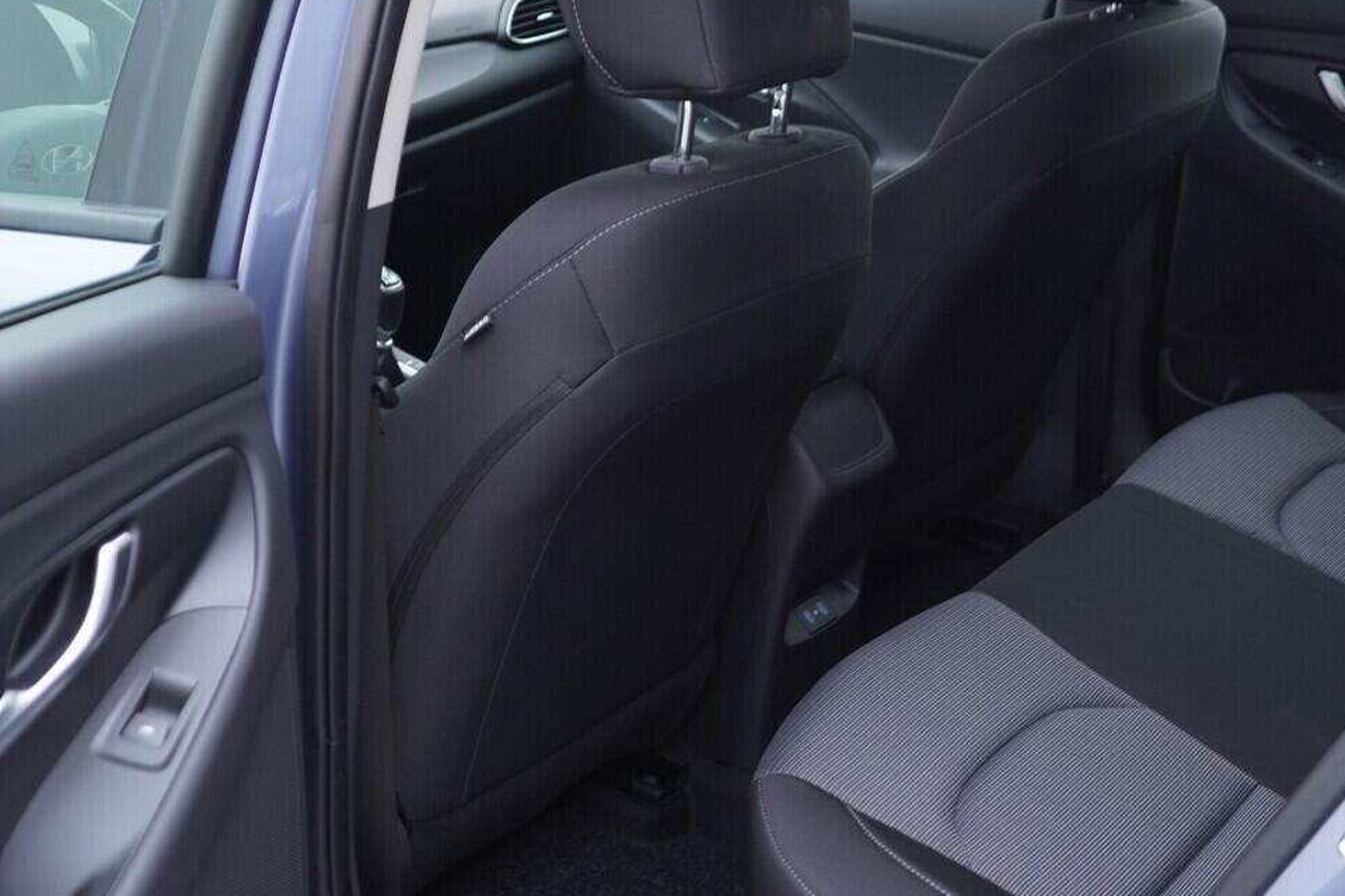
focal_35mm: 54
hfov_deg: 36.7
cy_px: 475
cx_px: 817
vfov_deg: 25.1
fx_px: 2017
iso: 250
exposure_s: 1/40
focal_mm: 24
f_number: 2.8
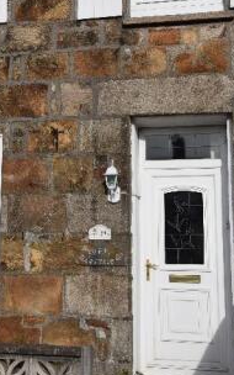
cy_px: 118
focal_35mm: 66
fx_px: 673
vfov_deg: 30.8
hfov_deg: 19.6
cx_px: 62
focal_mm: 20
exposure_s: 1/500
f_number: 8
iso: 180
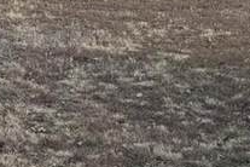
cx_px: -244
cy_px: -87
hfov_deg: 11.9
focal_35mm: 154
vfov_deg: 8.7
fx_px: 1069
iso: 80
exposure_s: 1/2331
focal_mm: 6.76
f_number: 1.78
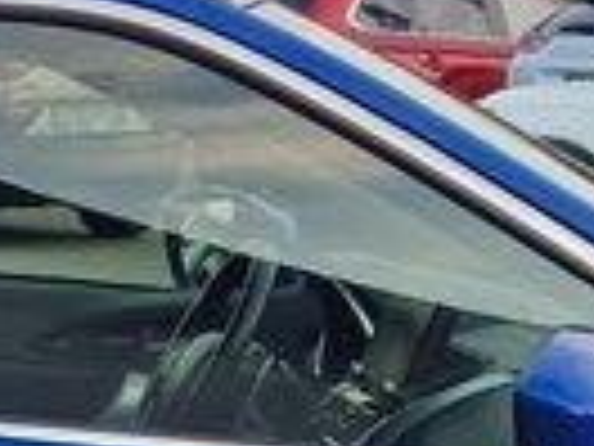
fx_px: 3054
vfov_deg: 8.3
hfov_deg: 10.9
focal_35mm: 178
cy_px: 77
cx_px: -166
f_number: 1.8
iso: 50
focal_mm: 5.4
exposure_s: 1/180
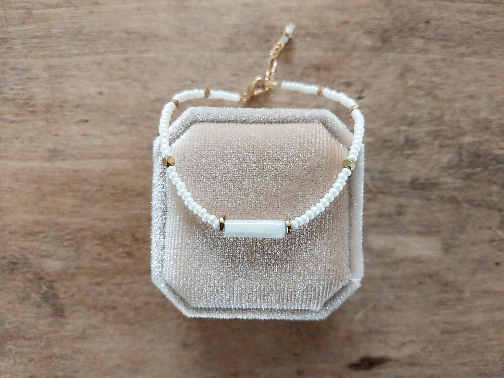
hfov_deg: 60.0
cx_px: 252
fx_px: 437
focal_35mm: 30
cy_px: 189
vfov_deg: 46.8
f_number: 1.8
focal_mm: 4.6
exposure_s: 1/50
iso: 400
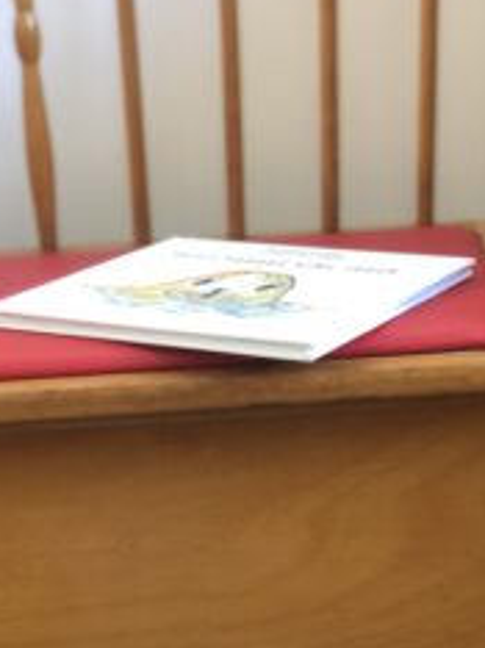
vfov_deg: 21.9
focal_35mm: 89
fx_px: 1666
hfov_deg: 16.5
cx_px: 349
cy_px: 474
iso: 160
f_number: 2.4
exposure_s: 1/10
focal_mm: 6
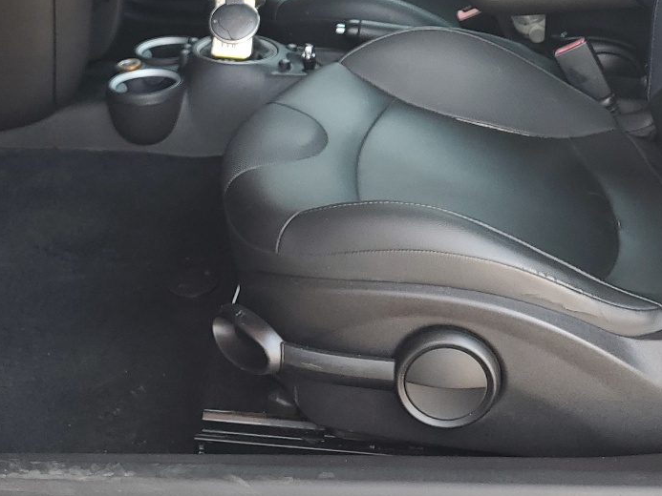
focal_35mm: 60
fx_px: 1148
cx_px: 407
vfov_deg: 22.9
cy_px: -56
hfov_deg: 32.1
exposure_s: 1/120
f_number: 1.5
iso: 50
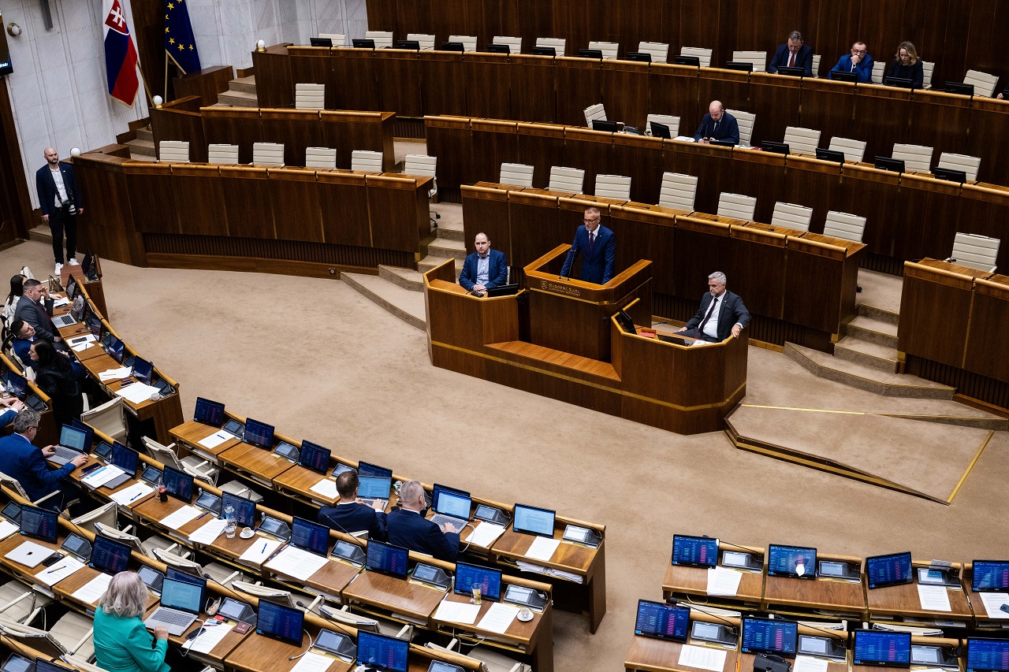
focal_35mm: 42
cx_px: 504
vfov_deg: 31.9
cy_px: 336
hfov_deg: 46.4
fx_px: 1177
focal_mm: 42
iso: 4000
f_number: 5.6
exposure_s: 1/200
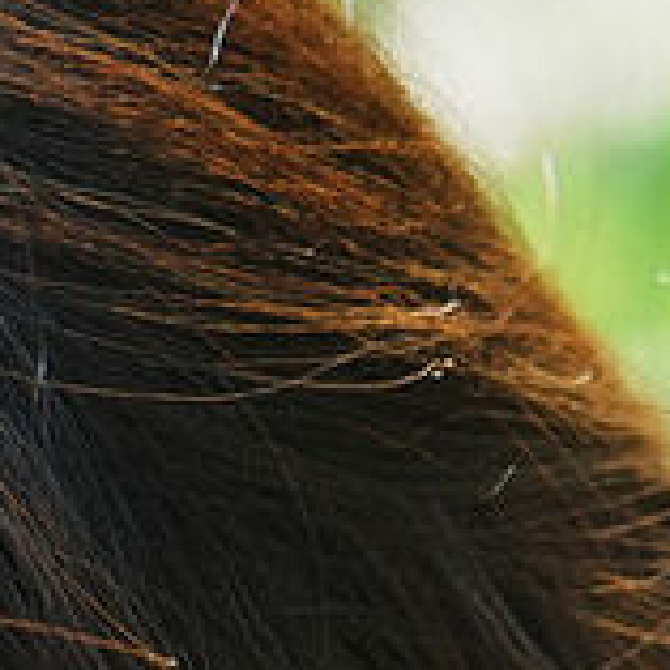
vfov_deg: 2.8
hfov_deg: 2.9
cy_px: 2682
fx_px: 13073
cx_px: 119
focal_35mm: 597
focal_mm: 70
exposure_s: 1/500
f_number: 3.5
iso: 200
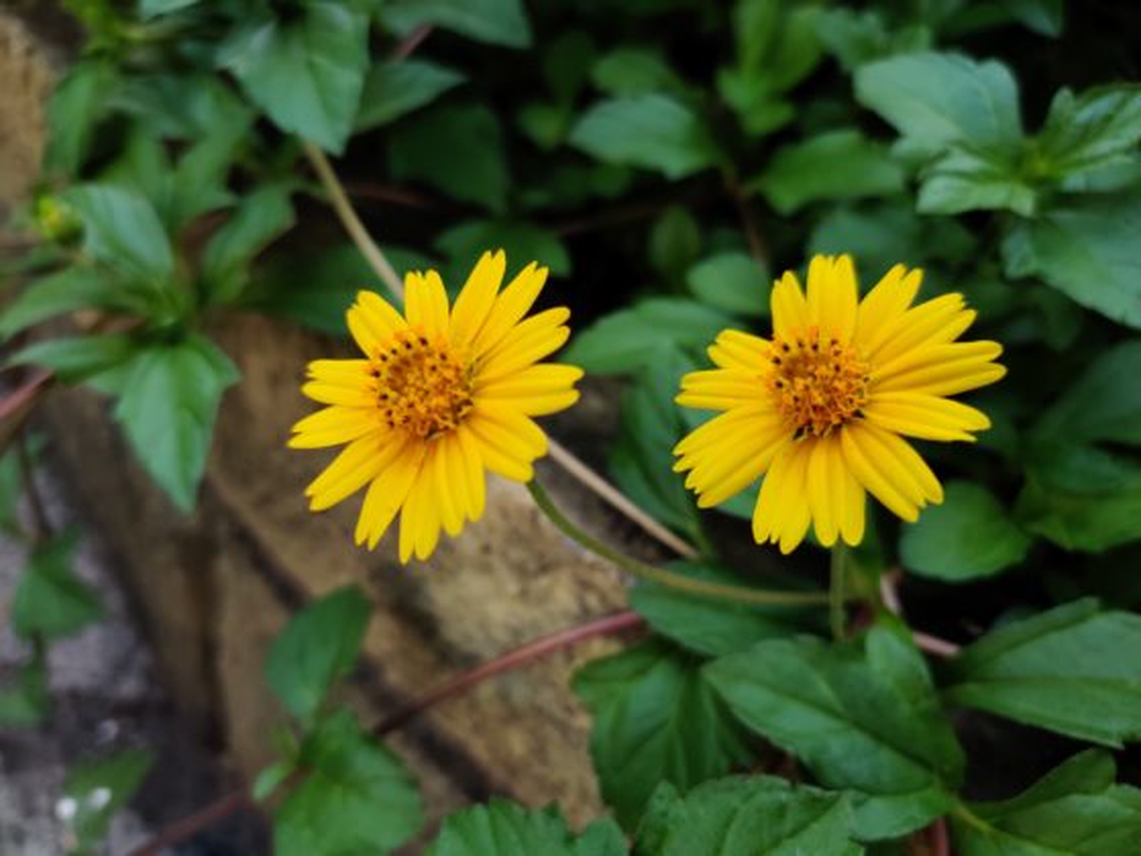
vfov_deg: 51.4
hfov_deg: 65.3
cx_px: 570
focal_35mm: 27
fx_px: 890
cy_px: 428
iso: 100
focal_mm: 4.75
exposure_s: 1/197
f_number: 1.65
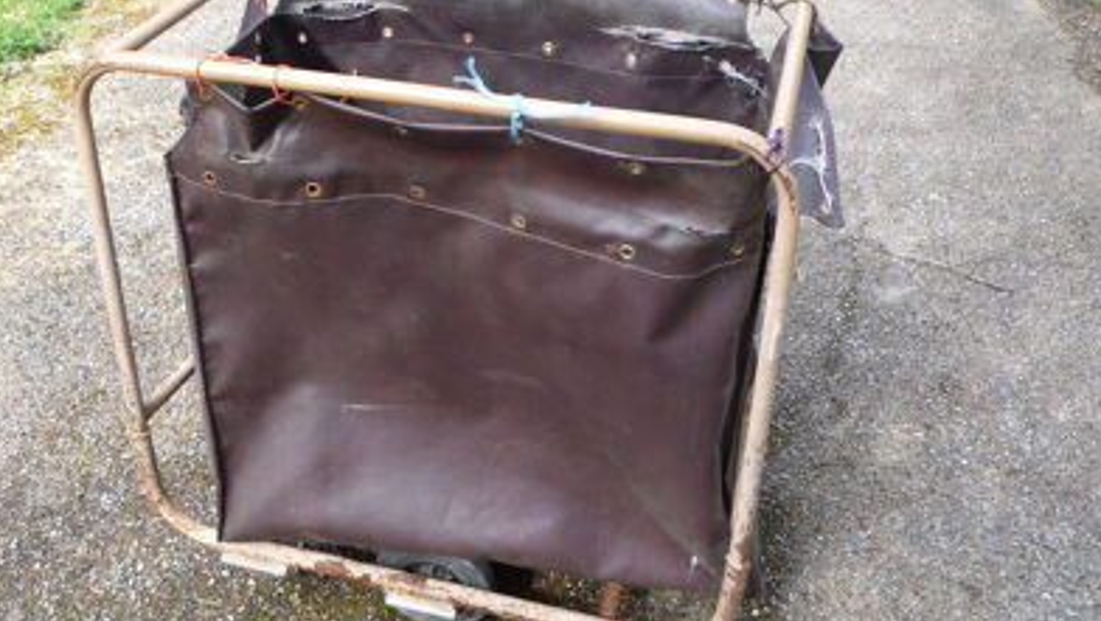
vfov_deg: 29.7
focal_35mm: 40
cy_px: 320
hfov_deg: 50.3
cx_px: 475
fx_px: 1168
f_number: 3.5
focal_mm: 5.2
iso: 100
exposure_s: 1/100
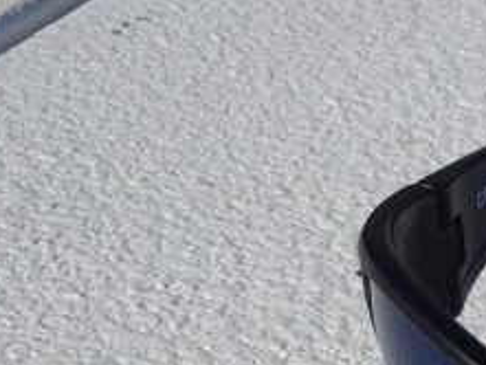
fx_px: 2276
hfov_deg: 11.2
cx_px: 921
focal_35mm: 162
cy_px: 596
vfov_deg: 8.9
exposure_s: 1/3247
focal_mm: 4.28
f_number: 2.4
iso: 50
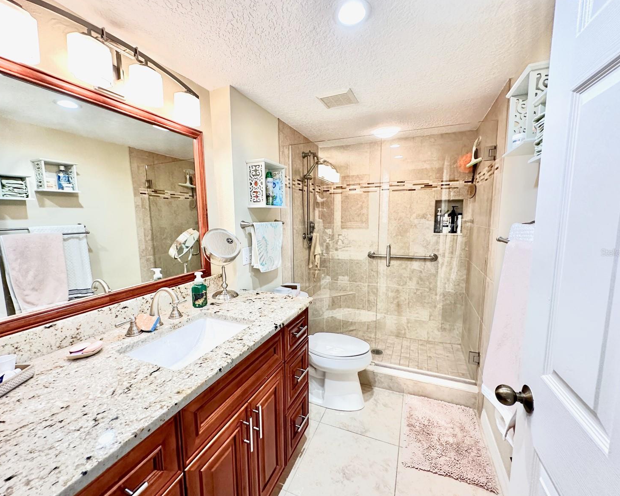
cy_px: 252
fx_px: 275
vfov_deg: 84.0
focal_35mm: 15
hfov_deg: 96.8
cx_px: 301
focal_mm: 2.22
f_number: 2.2
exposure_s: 1/120
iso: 200
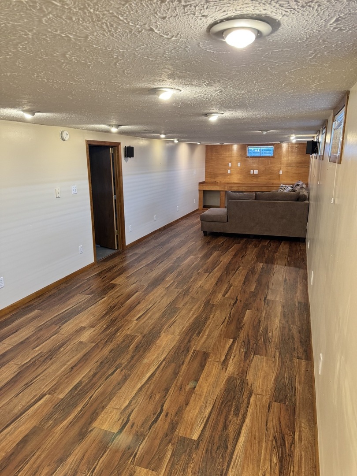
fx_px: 330
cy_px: 238
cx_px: 178
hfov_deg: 56.8
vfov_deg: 71.6
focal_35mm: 24
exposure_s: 1/60
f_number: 1.78
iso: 200
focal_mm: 6.76
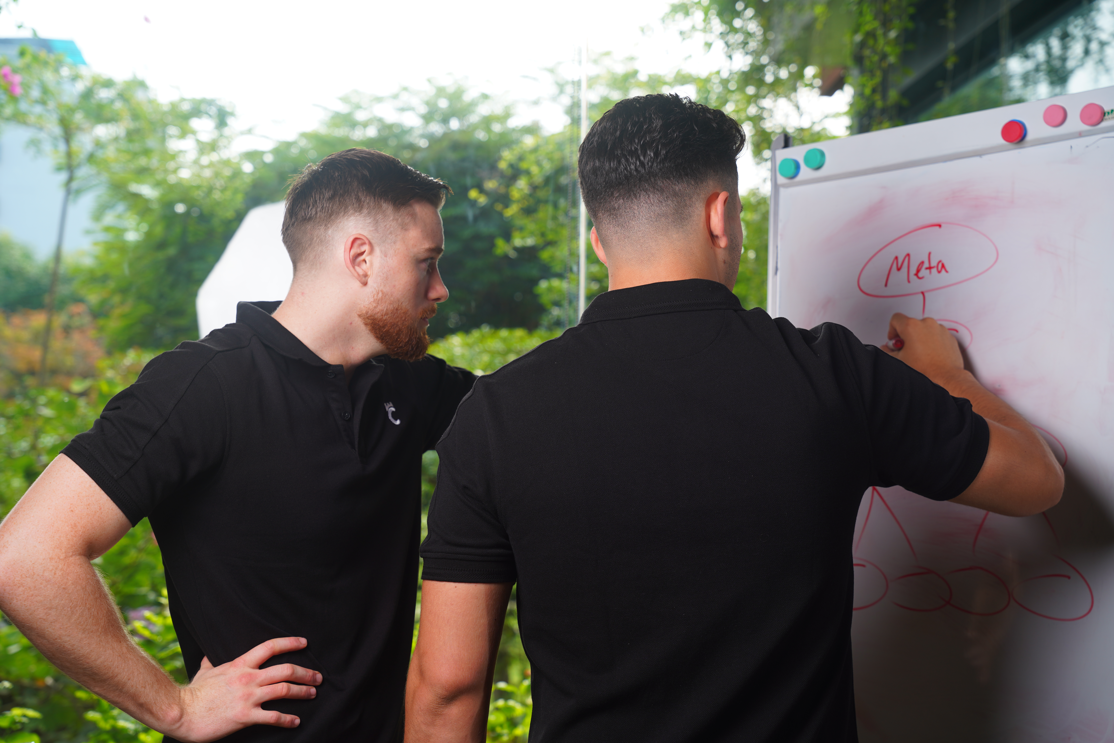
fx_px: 1612
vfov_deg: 26.0
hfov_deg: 38.1
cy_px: 372
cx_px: 557
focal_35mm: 52
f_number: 4.5
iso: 100
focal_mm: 52.1
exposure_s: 1/160
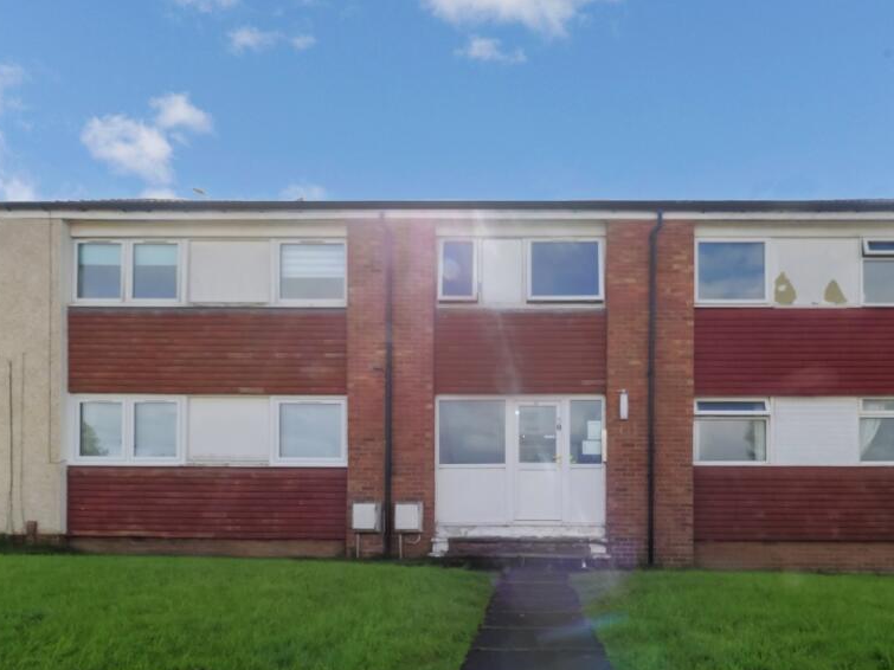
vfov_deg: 66.6
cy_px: 453
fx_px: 491
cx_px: 534
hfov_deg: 83.7
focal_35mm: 19
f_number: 8
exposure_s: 1/250
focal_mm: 7
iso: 200
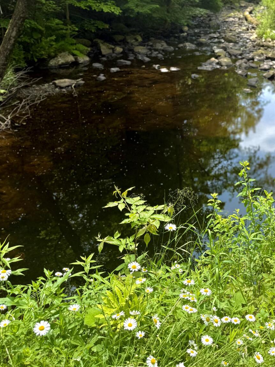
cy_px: 111
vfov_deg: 43.9
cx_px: 240
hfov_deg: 32.8
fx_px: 445
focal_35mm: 42
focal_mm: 6.76
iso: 80
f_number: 1.78
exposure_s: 1/1292
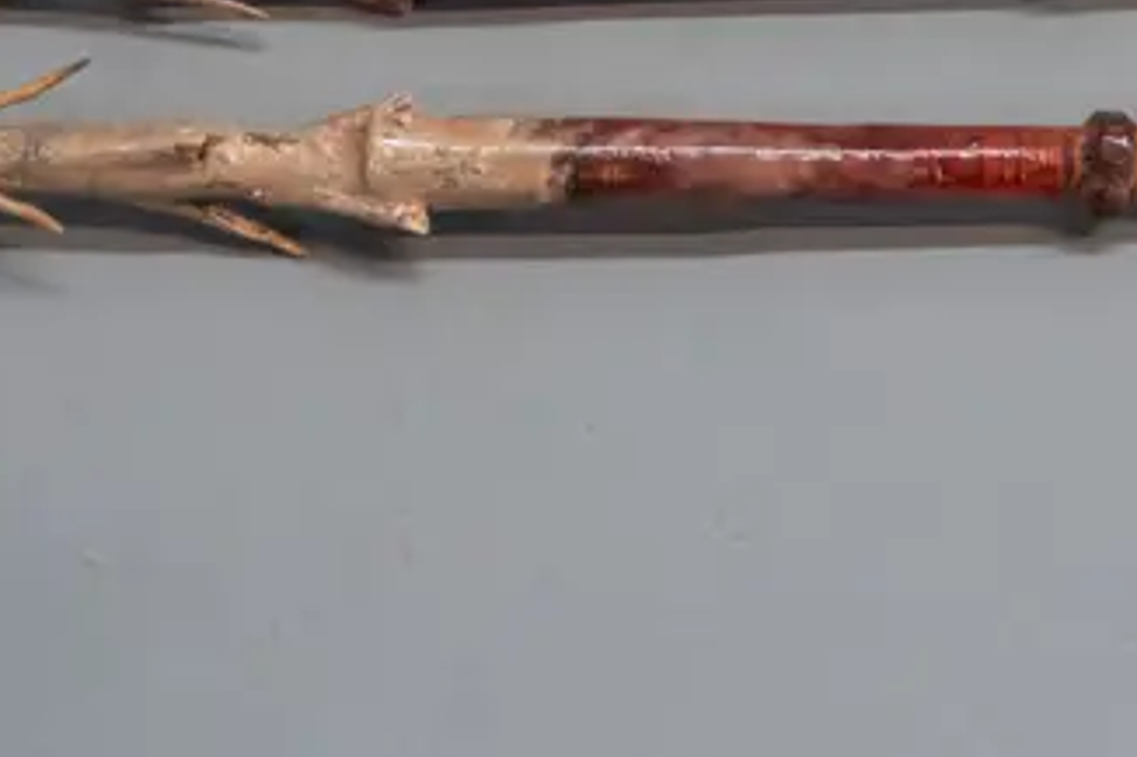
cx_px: 718
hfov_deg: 23.9
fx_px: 2683
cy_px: -467
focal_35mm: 85
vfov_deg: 14.6
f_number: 5
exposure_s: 1/250
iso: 3200
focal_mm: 13
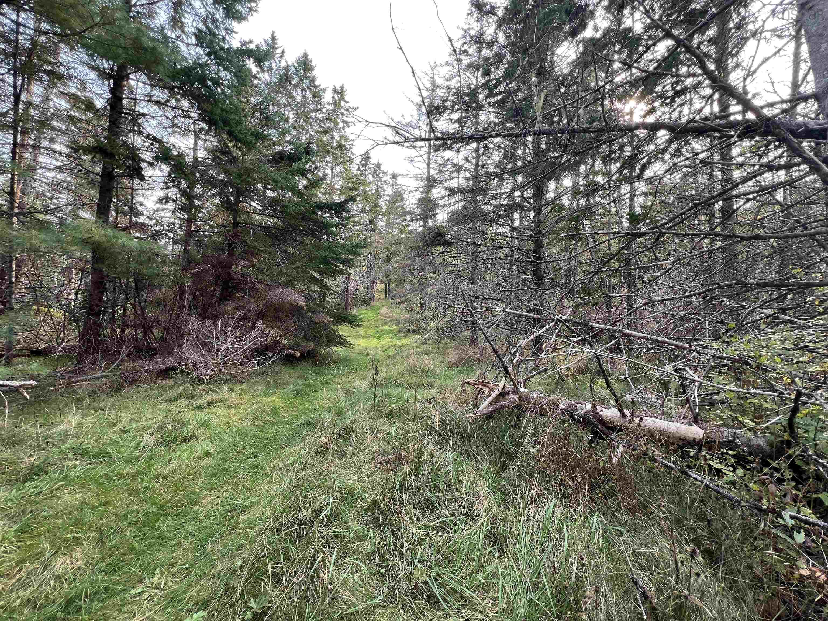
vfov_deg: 89.9
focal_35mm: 13
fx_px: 311
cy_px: 310
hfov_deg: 106.2
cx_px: 414
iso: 32
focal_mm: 1.57
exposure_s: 1/106
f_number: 1.8
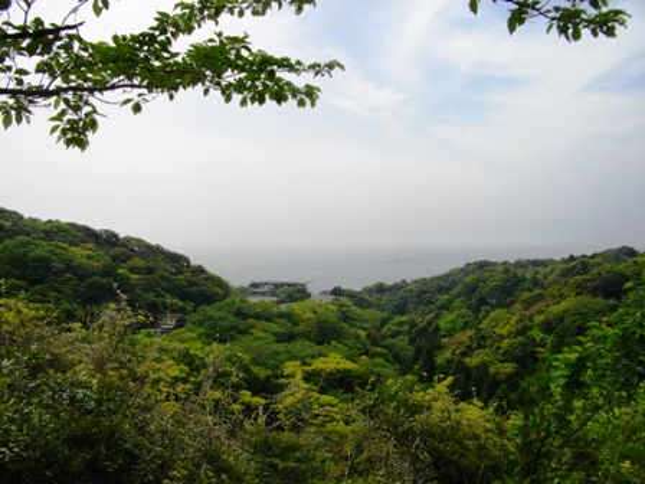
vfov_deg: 44.2
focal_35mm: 32
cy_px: 242
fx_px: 596
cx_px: 322
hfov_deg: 56.8
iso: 100
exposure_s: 1/500
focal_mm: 5.7
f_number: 5.5
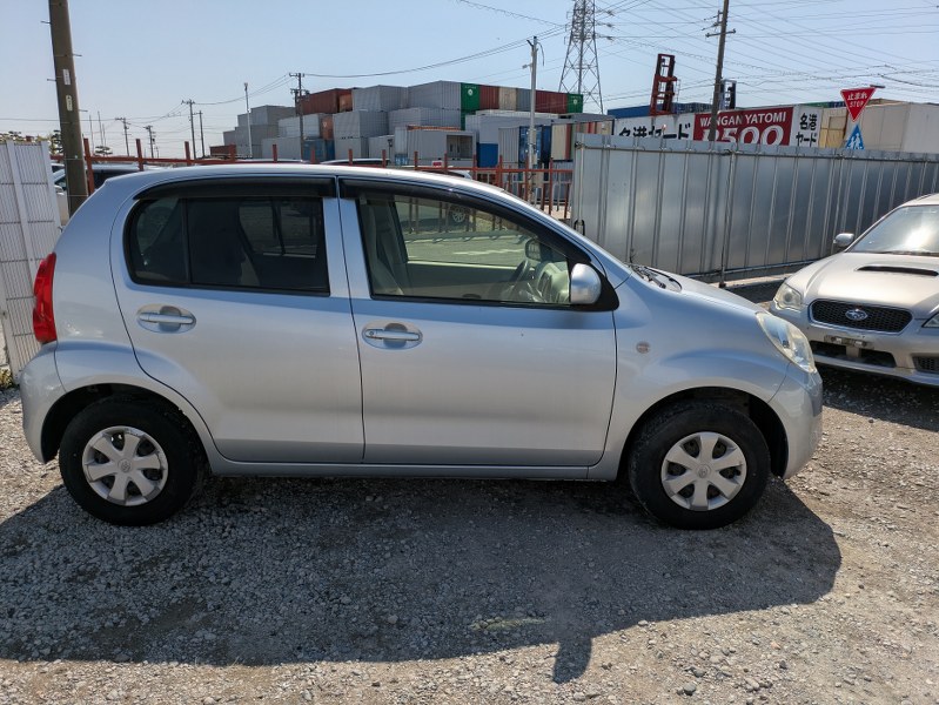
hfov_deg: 69.4
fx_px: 678
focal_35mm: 25
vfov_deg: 54.9
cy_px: 352
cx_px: 470
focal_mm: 5.43
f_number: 1.89
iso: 46
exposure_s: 1/4184
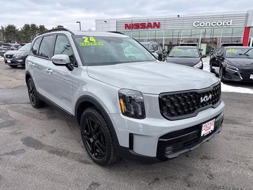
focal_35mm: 25
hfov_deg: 69.4
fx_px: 183
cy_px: 97
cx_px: 123
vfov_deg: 54.9
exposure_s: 1/1032
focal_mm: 6.76
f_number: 1.78
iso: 80
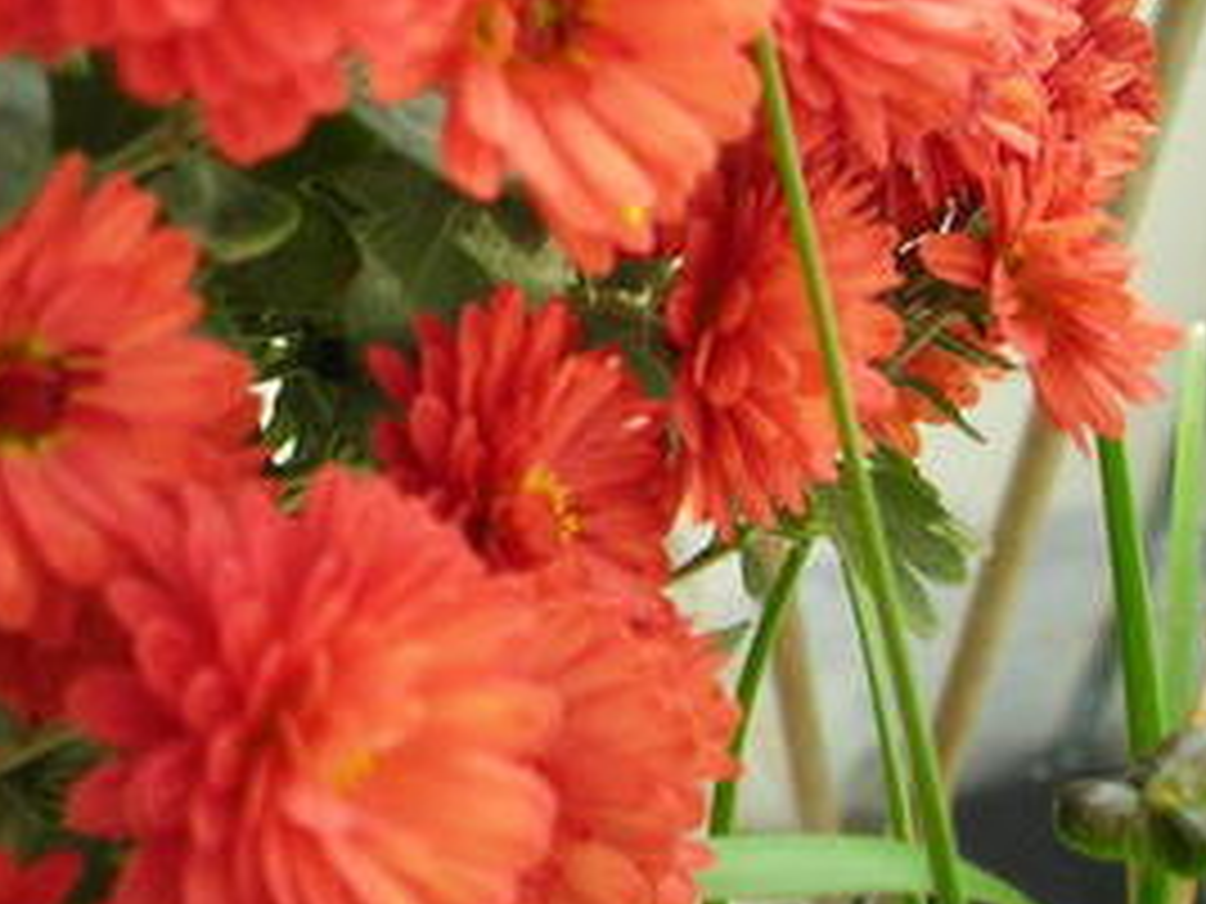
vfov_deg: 16.8
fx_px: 2961
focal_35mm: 85
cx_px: -117
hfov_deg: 21.8
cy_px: -76
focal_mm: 6.3
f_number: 3.2
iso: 50
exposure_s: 1/44.2
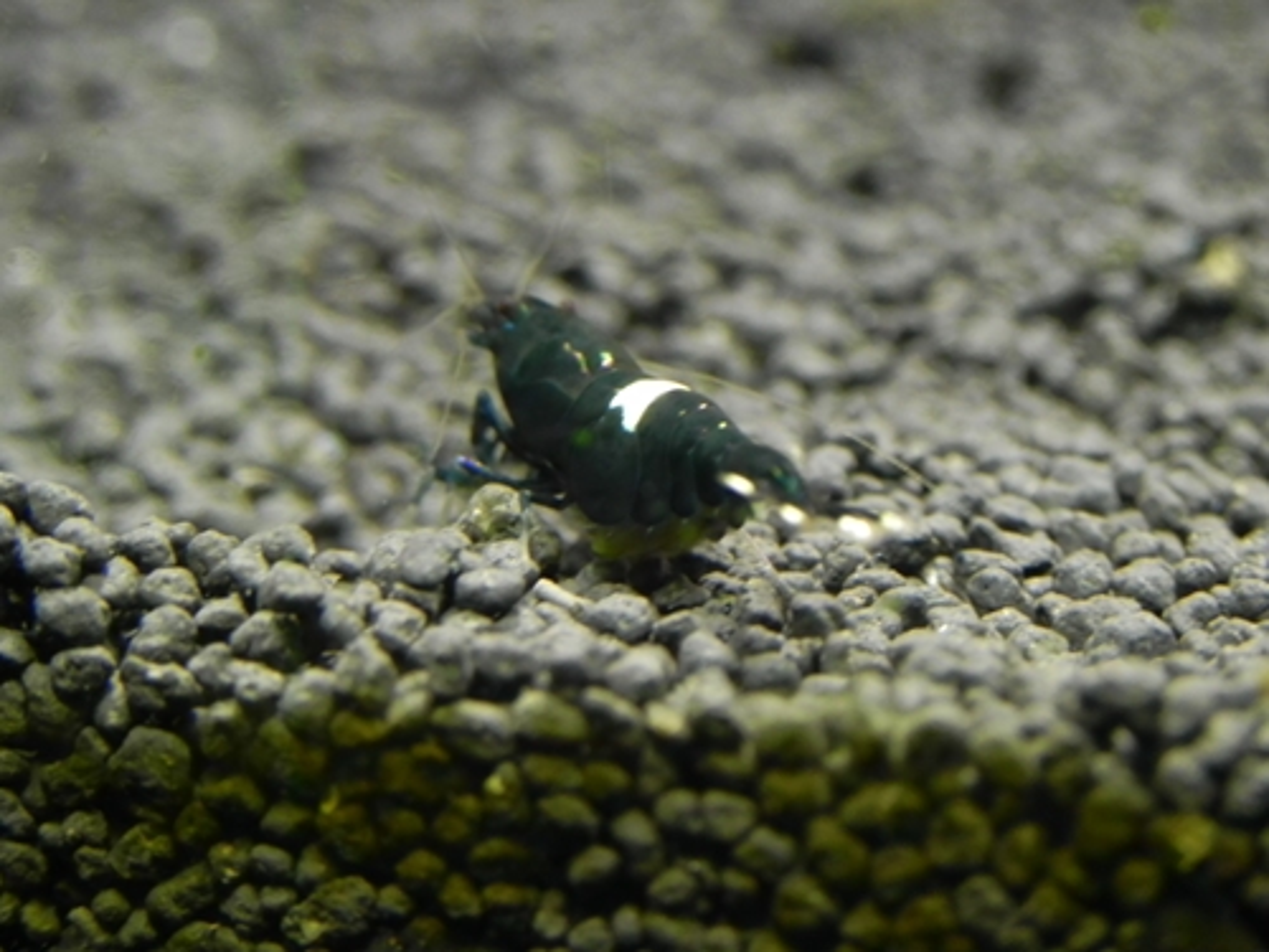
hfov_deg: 18.7
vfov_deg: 14.1
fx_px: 3849
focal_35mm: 105
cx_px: 634
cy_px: 476
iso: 200
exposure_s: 1/10.7
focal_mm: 18.8
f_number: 4
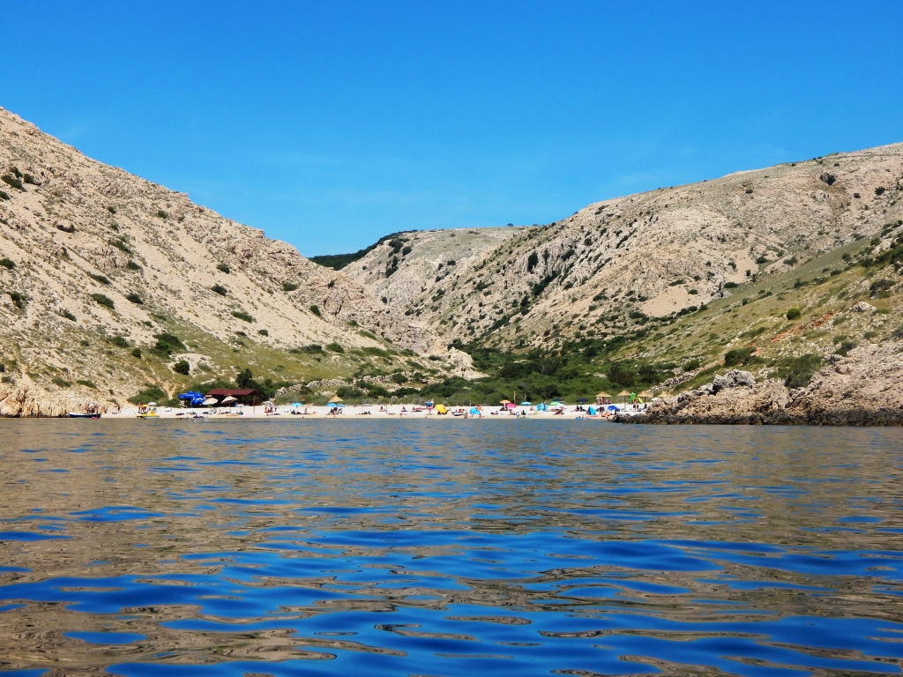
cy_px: 338
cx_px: 452
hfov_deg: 28.2
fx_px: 1800
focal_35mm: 69
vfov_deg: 21.3
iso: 125
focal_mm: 12.3
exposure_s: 1/500
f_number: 8.2
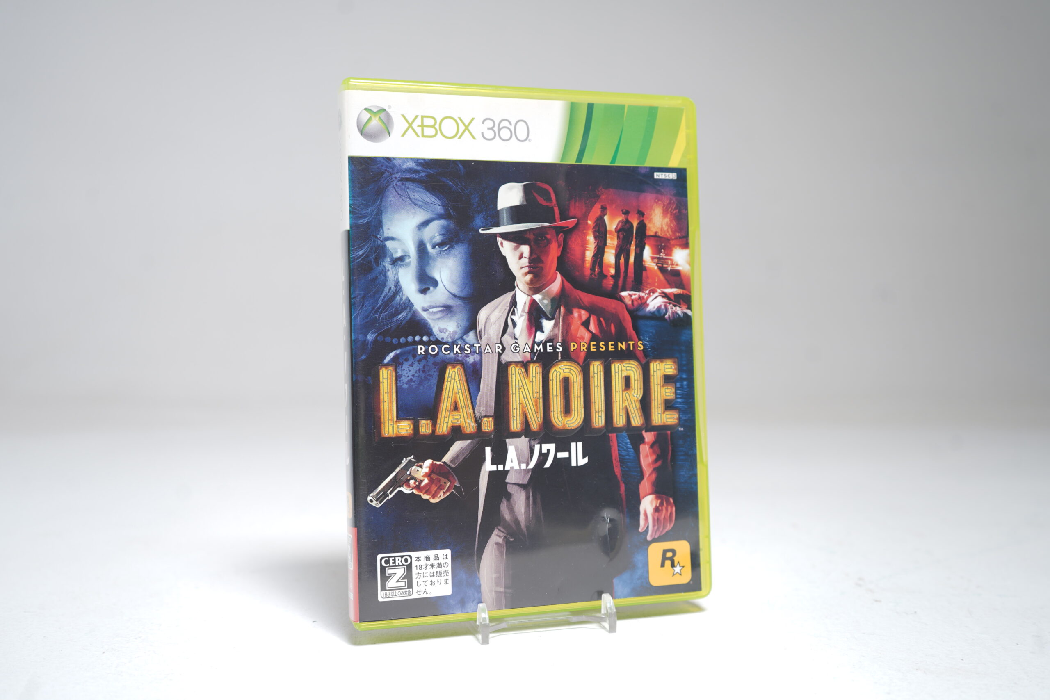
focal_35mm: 36
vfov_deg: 36.9
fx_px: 1050
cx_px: 525
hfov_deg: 53.1
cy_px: 350
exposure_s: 1/2.5
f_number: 5
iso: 64
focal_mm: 36
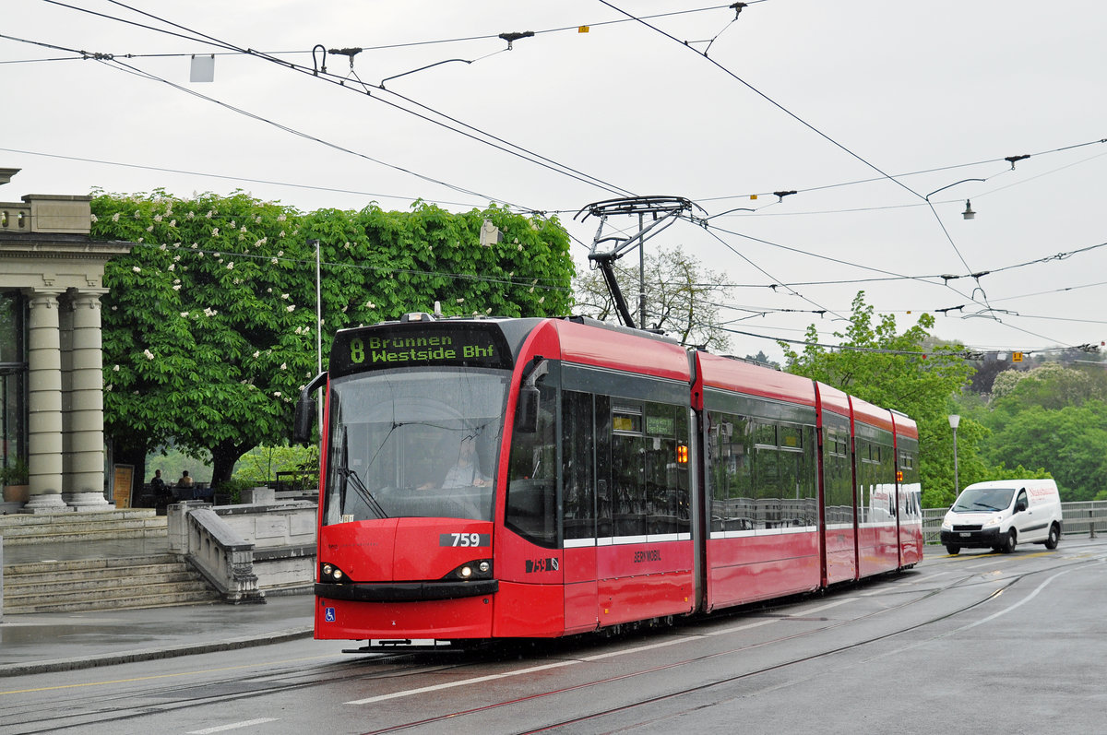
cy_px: 368
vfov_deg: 19.7
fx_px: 2119
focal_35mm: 69
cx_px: 554
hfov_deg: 29.3
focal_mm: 46
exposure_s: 1/800
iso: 320
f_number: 4
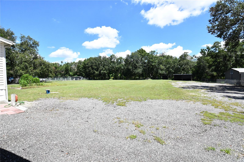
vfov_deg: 77.2
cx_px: 122
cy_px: 81
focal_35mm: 15
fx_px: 102
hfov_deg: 100.4
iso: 2500
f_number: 6.3
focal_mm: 10
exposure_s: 1/8000
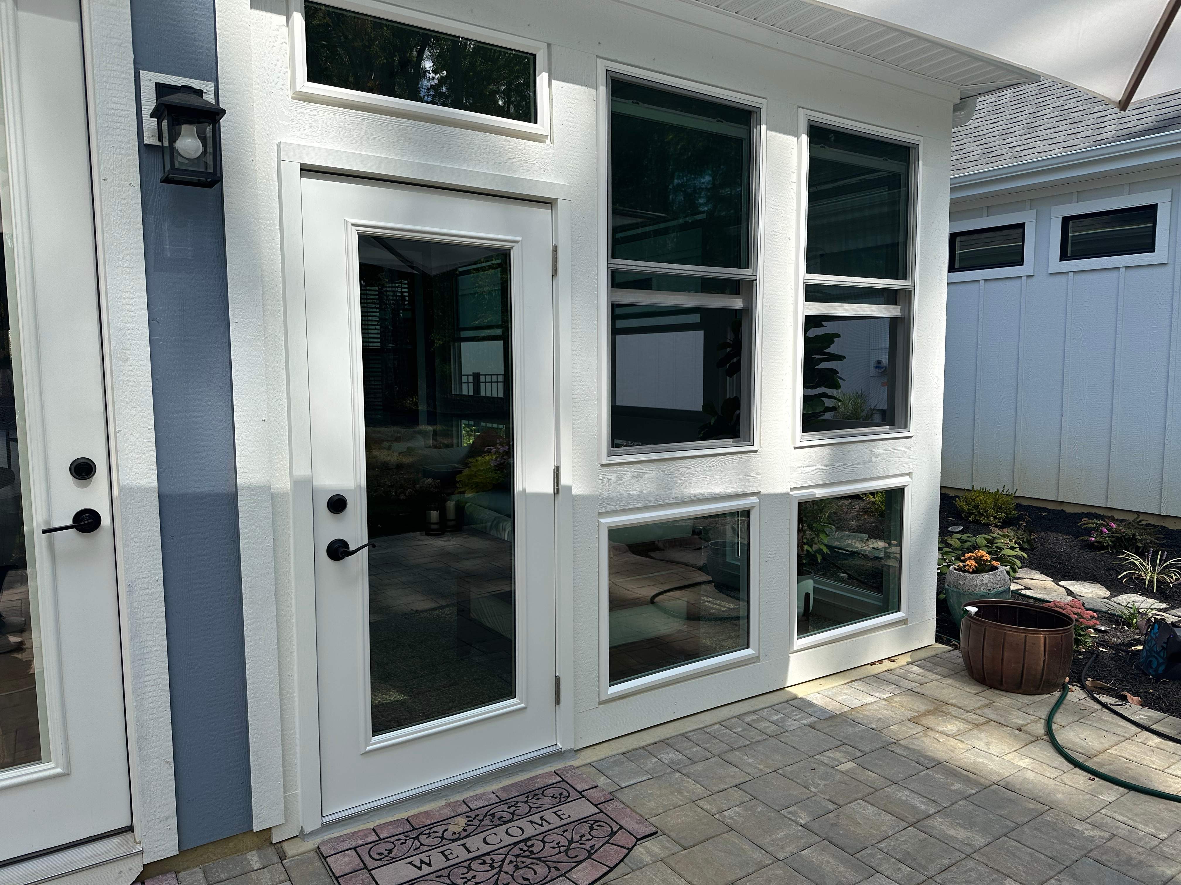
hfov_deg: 71.6
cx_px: 590
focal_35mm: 24
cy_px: 442
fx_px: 819
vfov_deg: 56.8
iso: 80
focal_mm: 6.86
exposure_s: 1/2410
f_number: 1.78
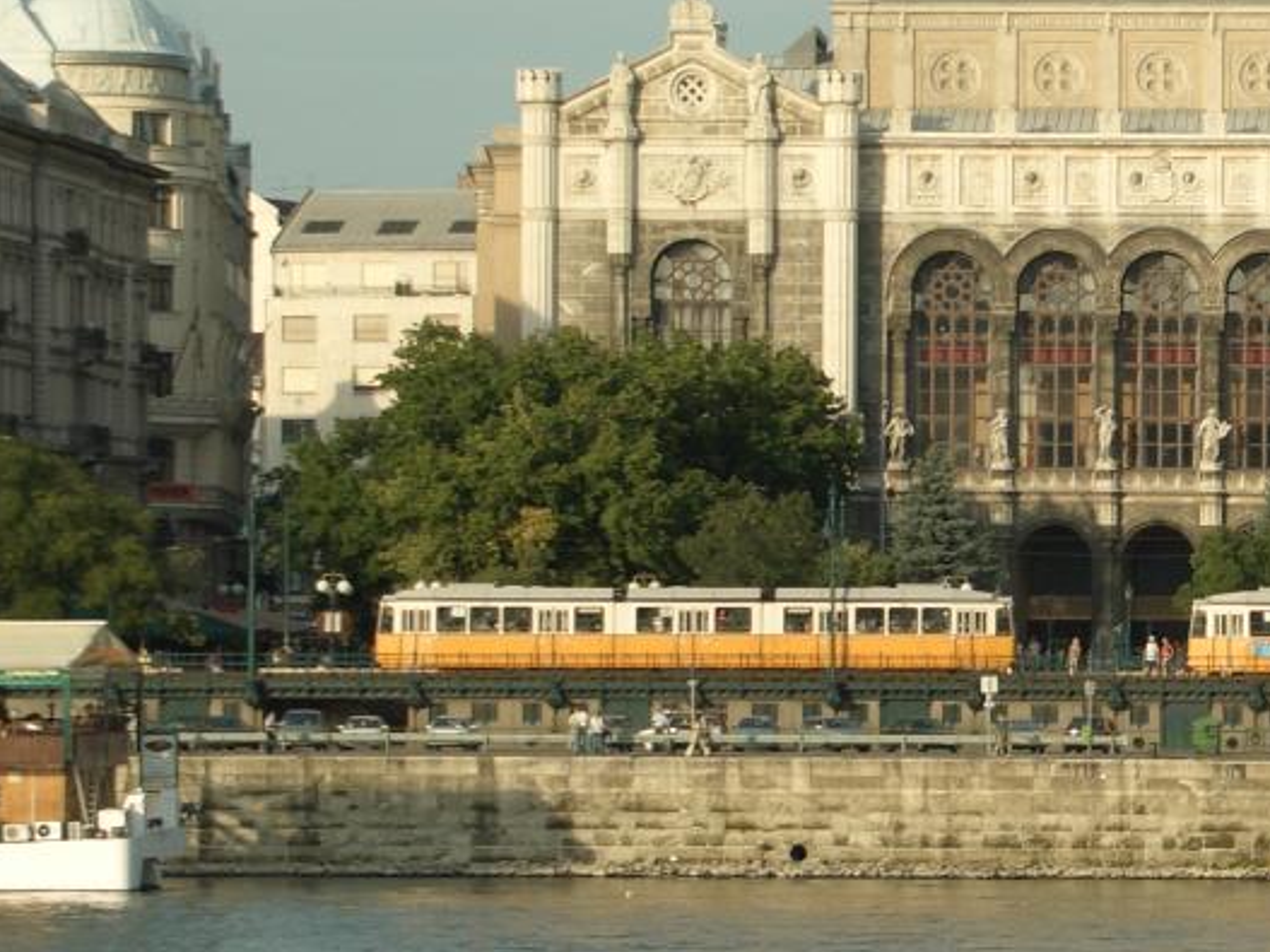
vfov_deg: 5.8
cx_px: 1225
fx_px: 9390
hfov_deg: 7.7
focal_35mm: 256
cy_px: 416
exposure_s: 1/200
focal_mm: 28.4
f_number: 5.5
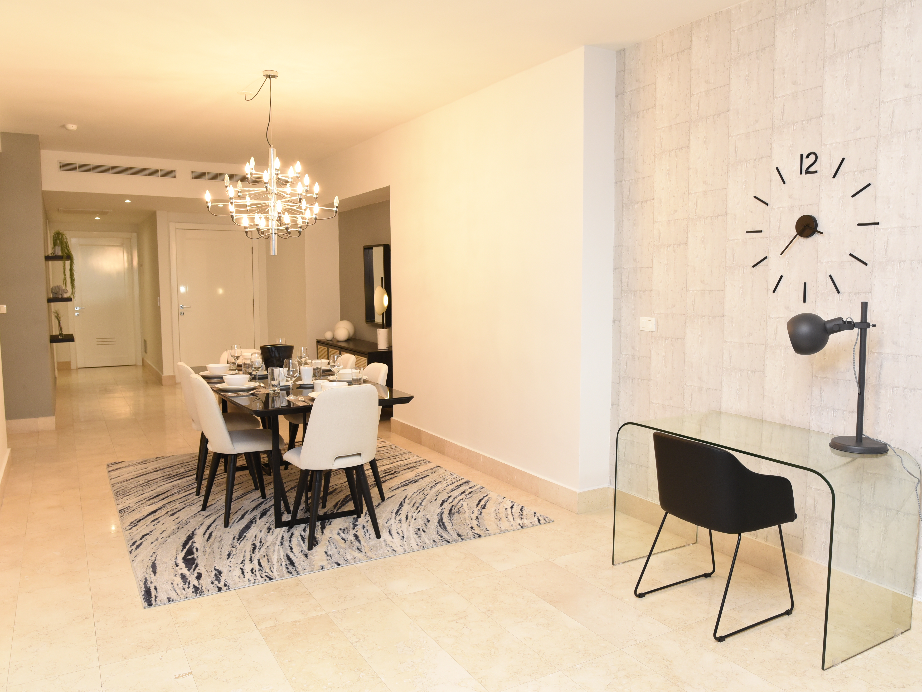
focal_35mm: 26
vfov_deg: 53.1
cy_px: 345
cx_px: 480
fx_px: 692
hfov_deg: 67.3
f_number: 4.5
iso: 1600
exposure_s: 1/100
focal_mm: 24
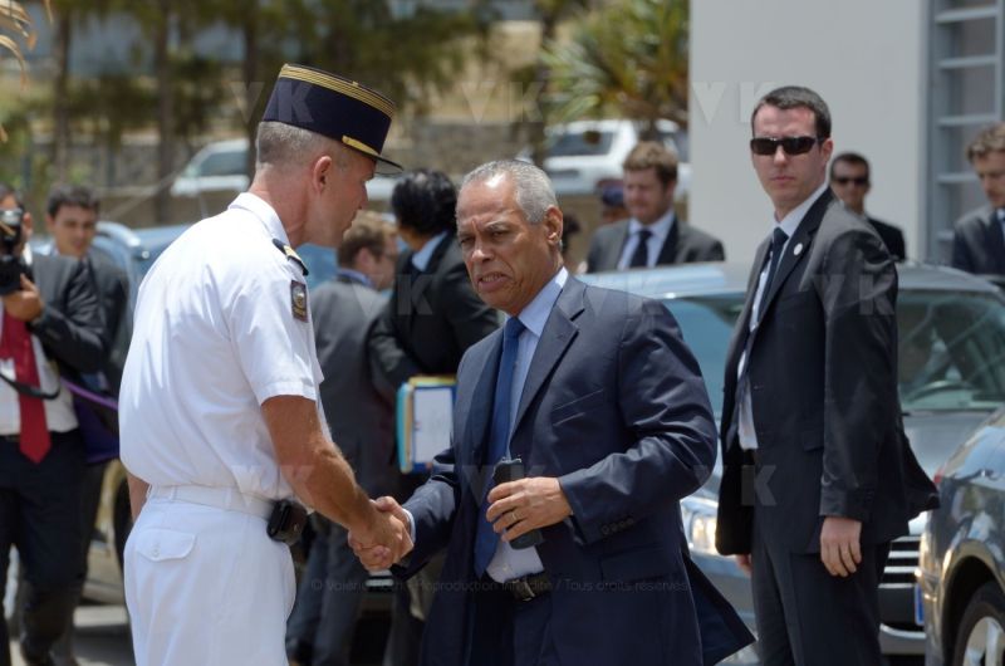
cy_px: 333
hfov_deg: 6.9
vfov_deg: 4.6
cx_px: 502
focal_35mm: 300
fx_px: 8358
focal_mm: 200
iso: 200
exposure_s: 1/500
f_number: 8
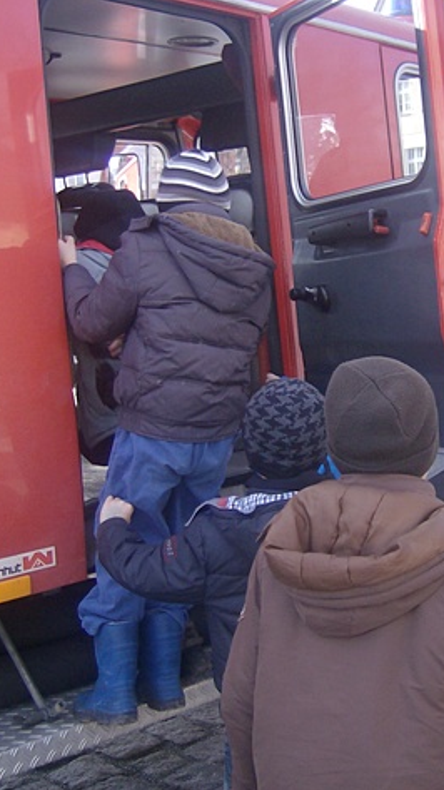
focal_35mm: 53
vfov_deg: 39.2
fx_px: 1109
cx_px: 351
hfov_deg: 22.3
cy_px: 397
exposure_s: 1/297
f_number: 2.8
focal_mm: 6
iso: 100
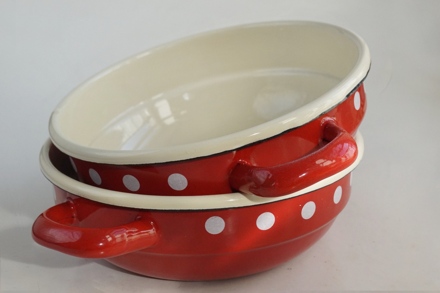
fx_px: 917
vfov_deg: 18.2
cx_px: 220
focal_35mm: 75
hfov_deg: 27.0
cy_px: 146
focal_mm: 50
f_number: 9
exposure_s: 1/500
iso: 2000
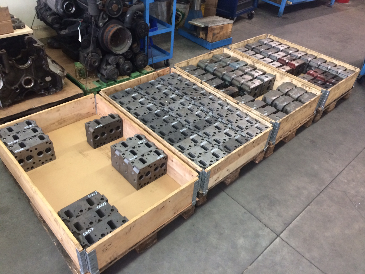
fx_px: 306
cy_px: 137
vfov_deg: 48.2
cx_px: 182
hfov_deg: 61.7
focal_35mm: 29
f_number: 2.2
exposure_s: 1/33
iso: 200
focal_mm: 4.15
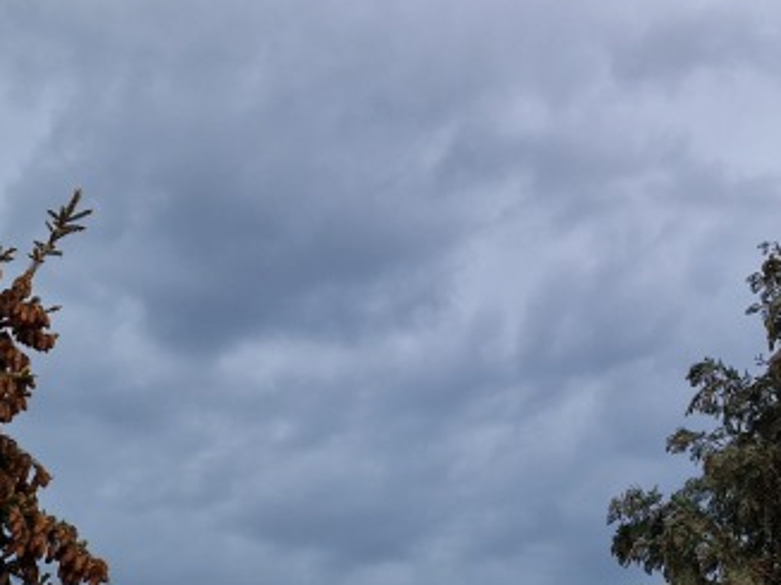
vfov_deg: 20.2
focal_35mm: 72
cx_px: 676
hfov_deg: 26.3
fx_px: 1624
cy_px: 119
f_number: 1.8
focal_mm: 6.4
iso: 125
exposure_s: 1/180
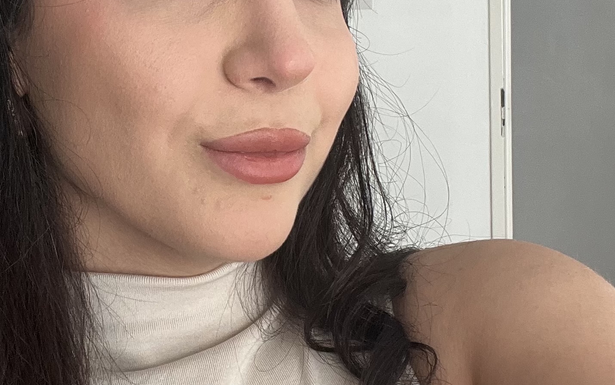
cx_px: 164
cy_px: 129
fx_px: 888
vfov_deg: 24.3
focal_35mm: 53
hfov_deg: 37.4
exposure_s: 1/121
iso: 64
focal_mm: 2.71
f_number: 2.2
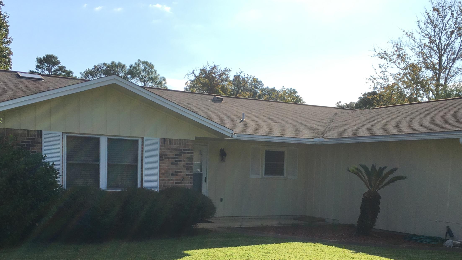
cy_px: 212
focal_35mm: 43
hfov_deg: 47.4
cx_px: 230
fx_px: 527
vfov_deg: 27.1
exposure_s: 1/2198
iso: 25
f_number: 2.2
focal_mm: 4.15
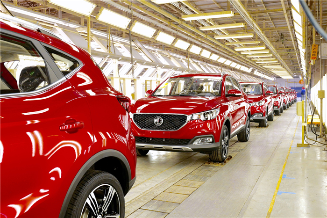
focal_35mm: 36
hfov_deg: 53.2
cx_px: 164
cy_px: 109
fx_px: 327
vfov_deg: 36.8
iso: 2000
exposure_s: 1/60
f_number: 7.1
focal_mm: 36
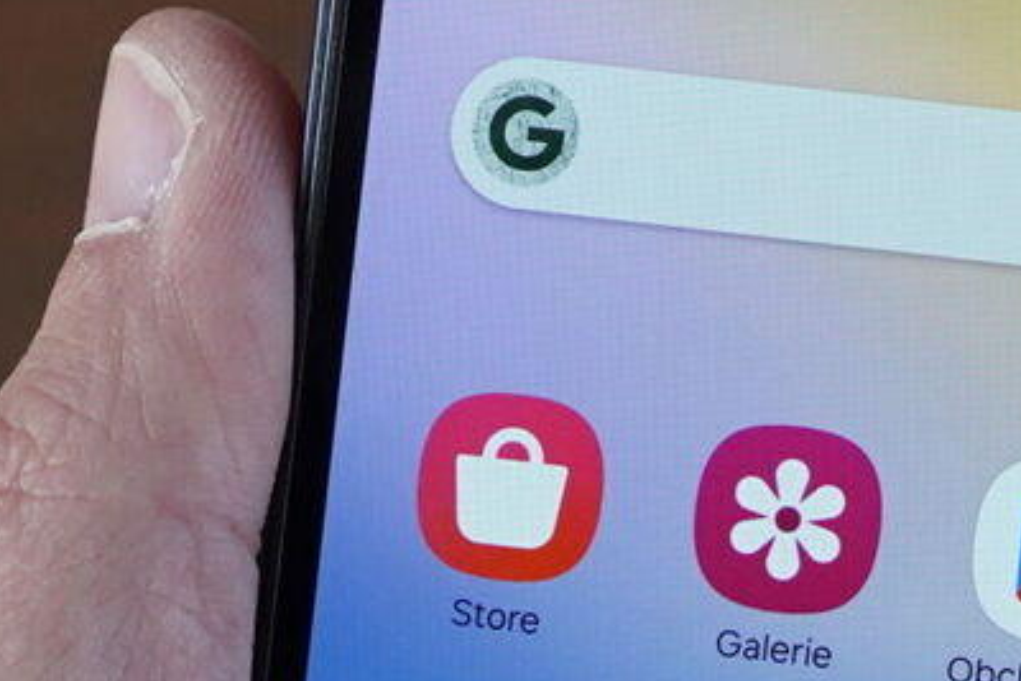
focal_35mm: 211
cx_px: 962
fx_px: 5986
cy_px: 33
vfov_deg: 6.5
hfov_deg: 9.7
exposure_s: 1/800
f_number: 7.1
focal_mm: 44
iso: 2500
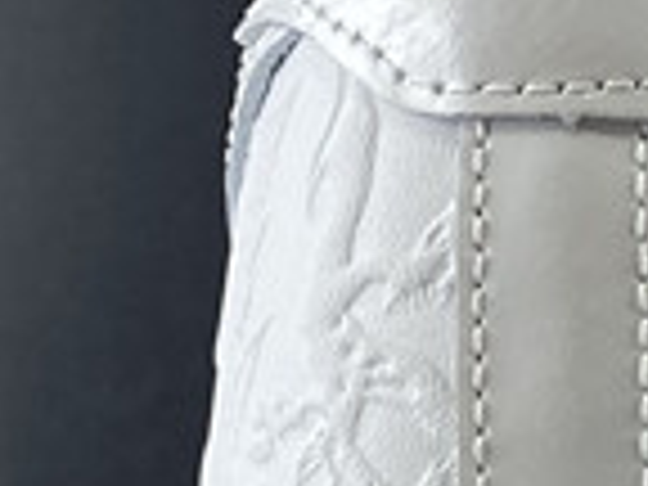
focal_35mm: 180
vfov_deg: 7.7
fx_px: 3370
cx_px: 1274
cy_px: 1107
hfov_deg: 10.2
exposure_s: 1/100
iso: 64
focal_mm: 4.25
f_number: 1.8
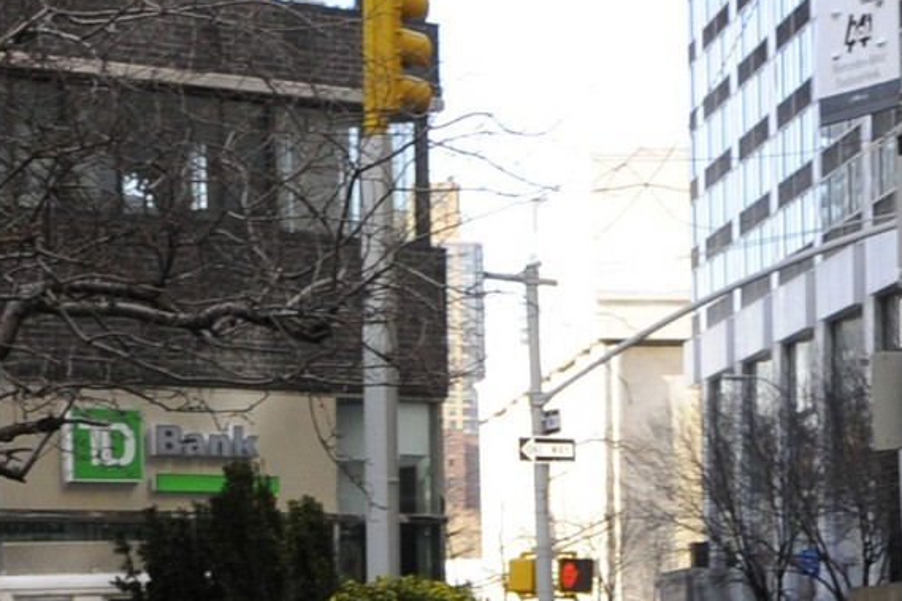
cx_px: 617
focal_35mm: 123
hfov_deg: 16.6
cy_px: 1095
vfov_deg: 10.5
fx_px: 3081
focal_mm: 28
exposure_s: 1/250
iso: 1250
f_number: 13
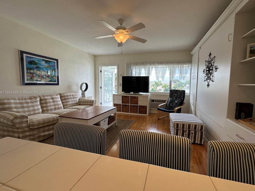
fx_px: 110
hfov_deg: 98.0
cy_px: 93
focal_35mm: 15
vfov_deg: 81.7
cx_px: 136
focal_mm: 2.22
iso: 40
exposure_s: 1/141
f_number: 2.2
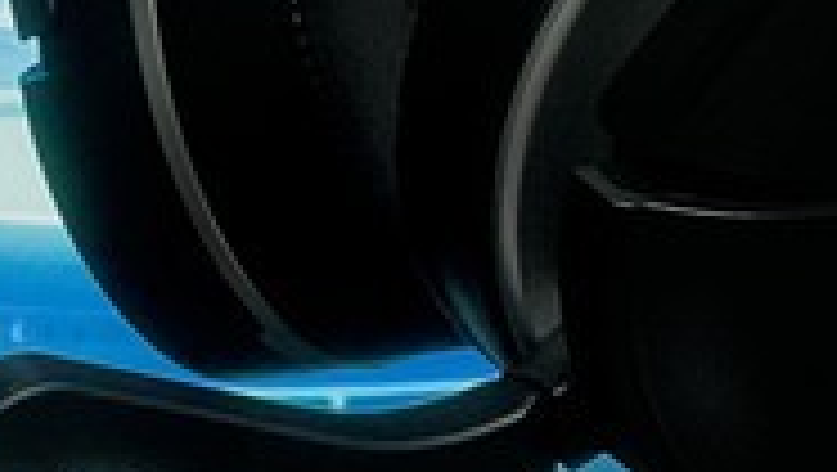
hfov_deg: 17.4
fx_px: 2710
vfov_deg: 9.8
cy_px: -162
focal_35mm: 122
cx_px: 122
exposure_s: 1/40
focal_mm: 3
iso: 250
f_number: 1.8
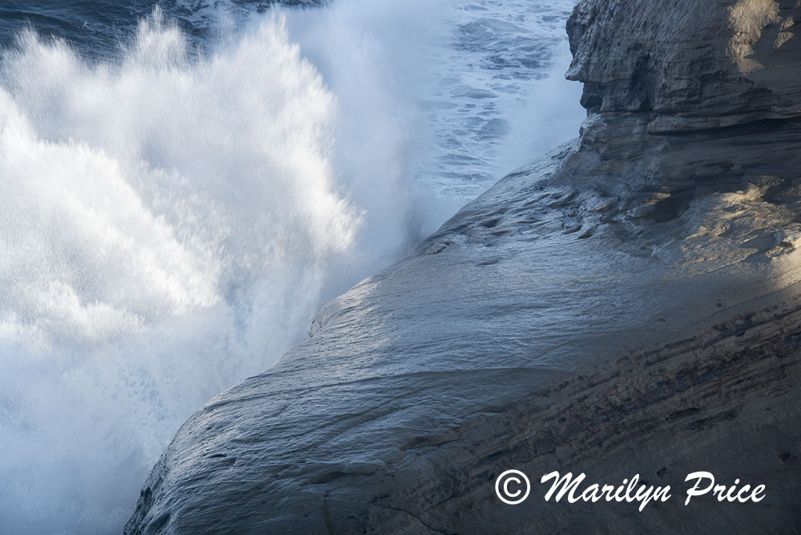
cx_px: 400
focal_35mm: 190
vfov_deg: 7.2
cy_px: 268
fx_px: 4230
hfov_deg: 10.8
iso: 100
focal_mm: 190
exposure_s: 1/125
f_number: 11
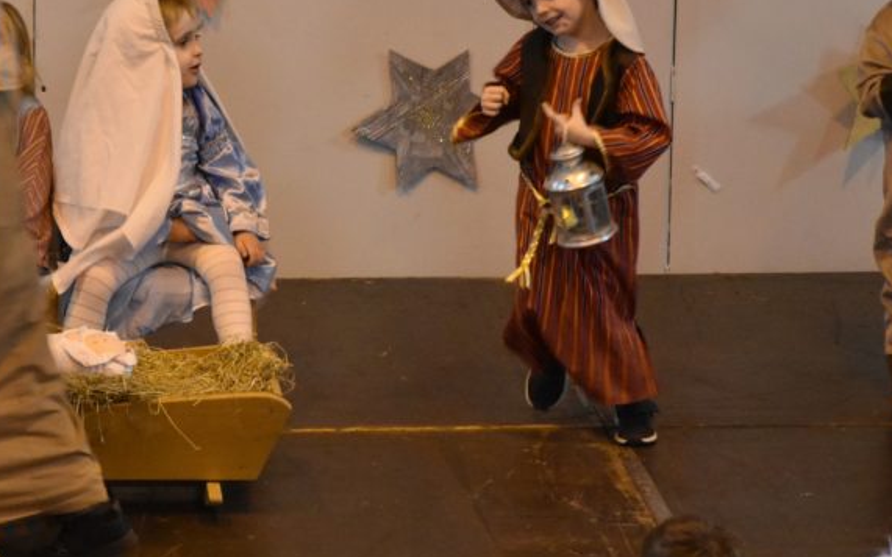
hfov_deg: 7.3
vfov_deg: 4.6
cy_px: 151
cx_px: 258
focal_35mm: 288
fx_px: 7000
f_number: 5.6
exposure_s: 1/60
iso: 5000
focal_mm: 105
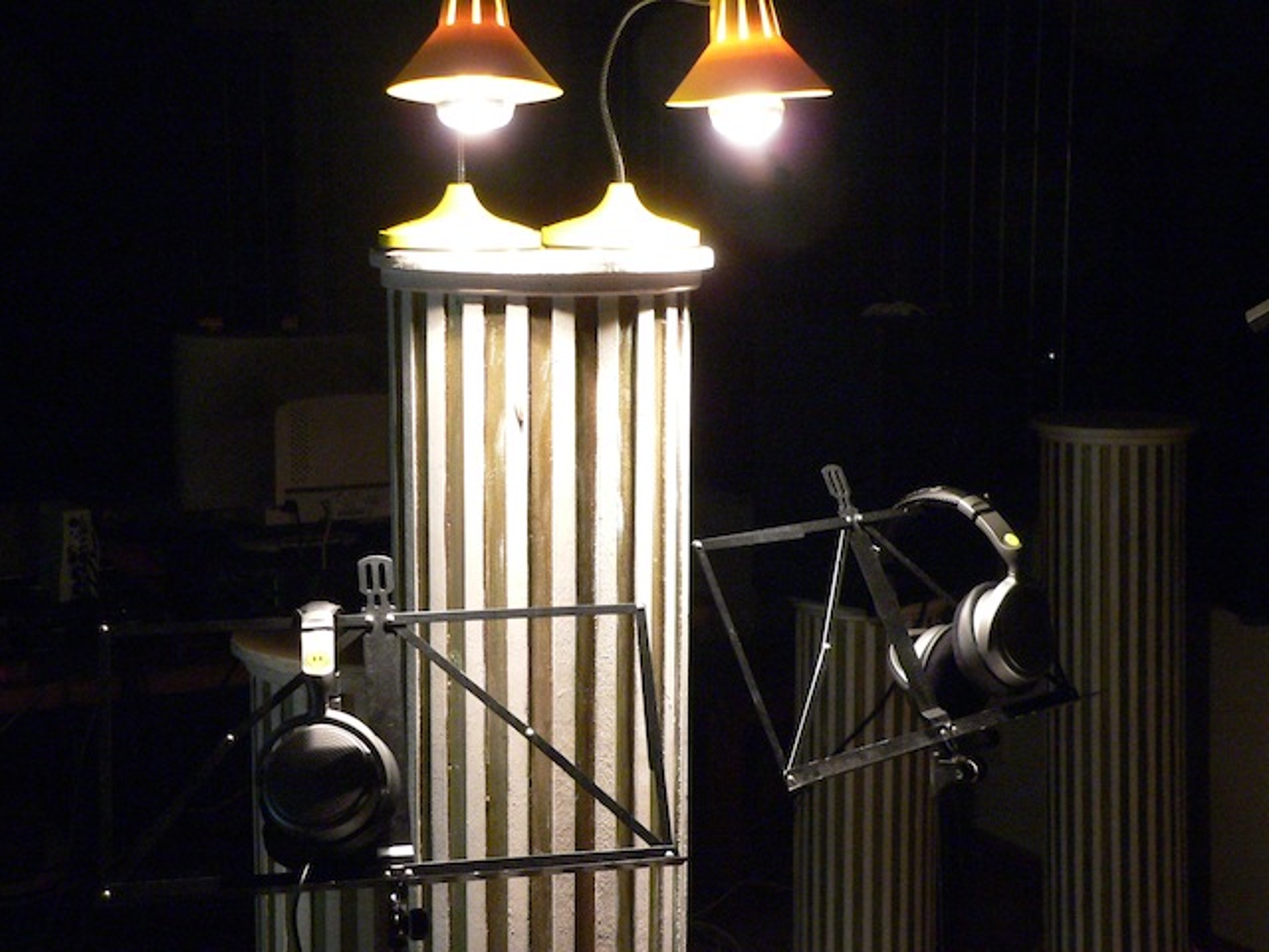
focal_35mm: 57
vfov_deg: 25.7
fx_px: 2090
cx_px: 634
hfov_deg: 33.8
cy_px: 476
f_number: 2.8
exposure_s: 1/15
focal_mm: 9.4
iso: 400
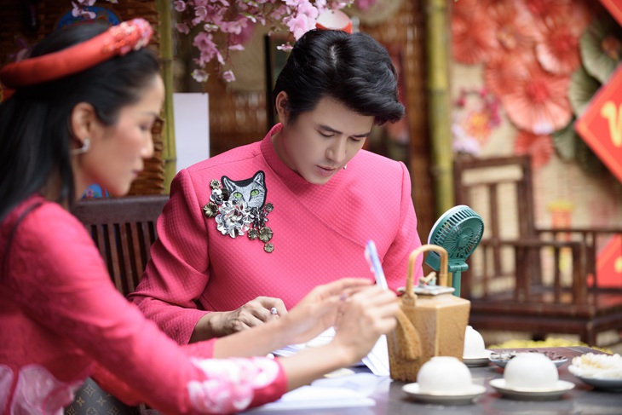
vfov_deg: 11.8
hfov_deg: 17.6
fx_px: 2004
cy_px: 208
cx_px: 311
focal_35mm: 116
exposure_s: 1/160
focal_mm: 116
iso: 200
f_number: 3.2
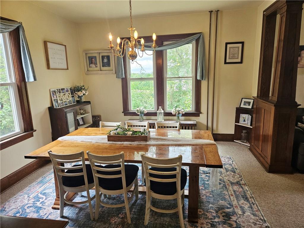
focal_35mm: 23
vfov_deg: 58.9
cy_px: 114
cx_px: 152
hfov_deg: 73.9
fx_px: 202
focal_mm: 5.4
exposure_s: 1/120
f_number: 1.8
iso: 125
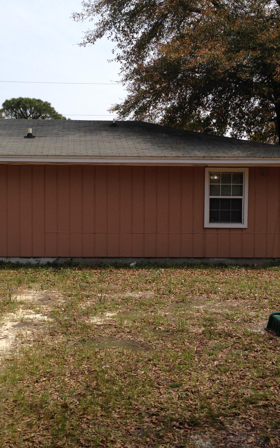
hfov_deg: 27.3
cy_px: 222
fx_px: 574
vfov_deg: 42.7
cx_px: 96
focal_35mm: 47
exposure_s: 1/1550
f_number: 2.4
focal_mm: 4.12
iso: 50
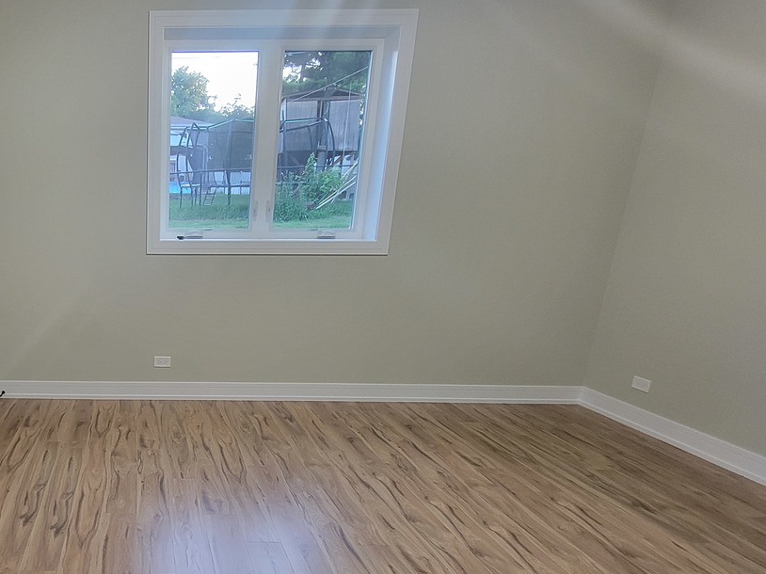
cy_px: 361
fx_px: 509
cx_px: 133
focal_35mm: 23
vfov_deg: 58.1
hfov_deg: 65.8
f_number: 2.2
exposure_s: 1/40
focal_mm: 2.2
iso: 320
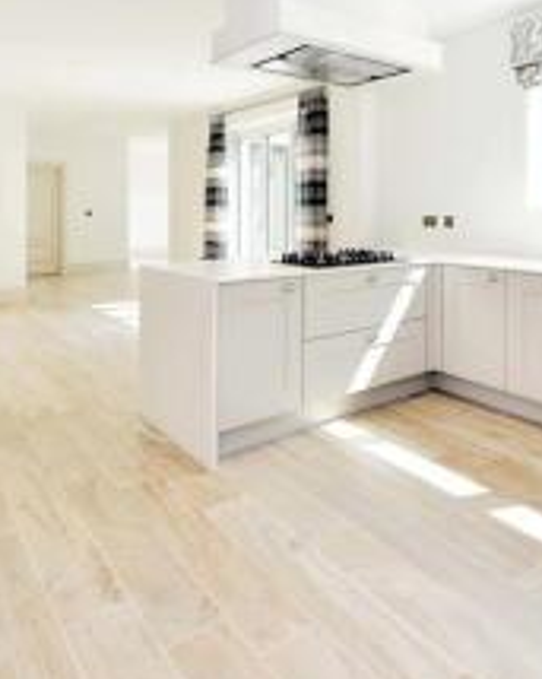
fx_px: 502
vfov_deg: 65.7
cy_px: 208
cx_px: 365
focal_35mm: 25
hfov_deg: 55.5
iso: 250
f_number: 8
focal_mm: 12
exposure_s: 1/80
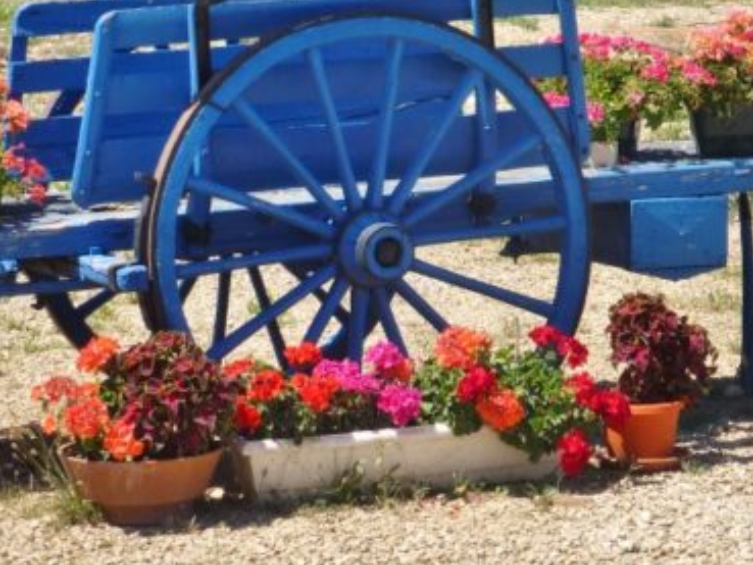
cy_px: 151
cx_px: 386
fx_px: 2807
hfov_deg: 15.3
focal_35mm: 129
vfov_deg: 11.5
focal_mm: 11
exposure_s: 1/500
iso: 100
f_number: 4.8
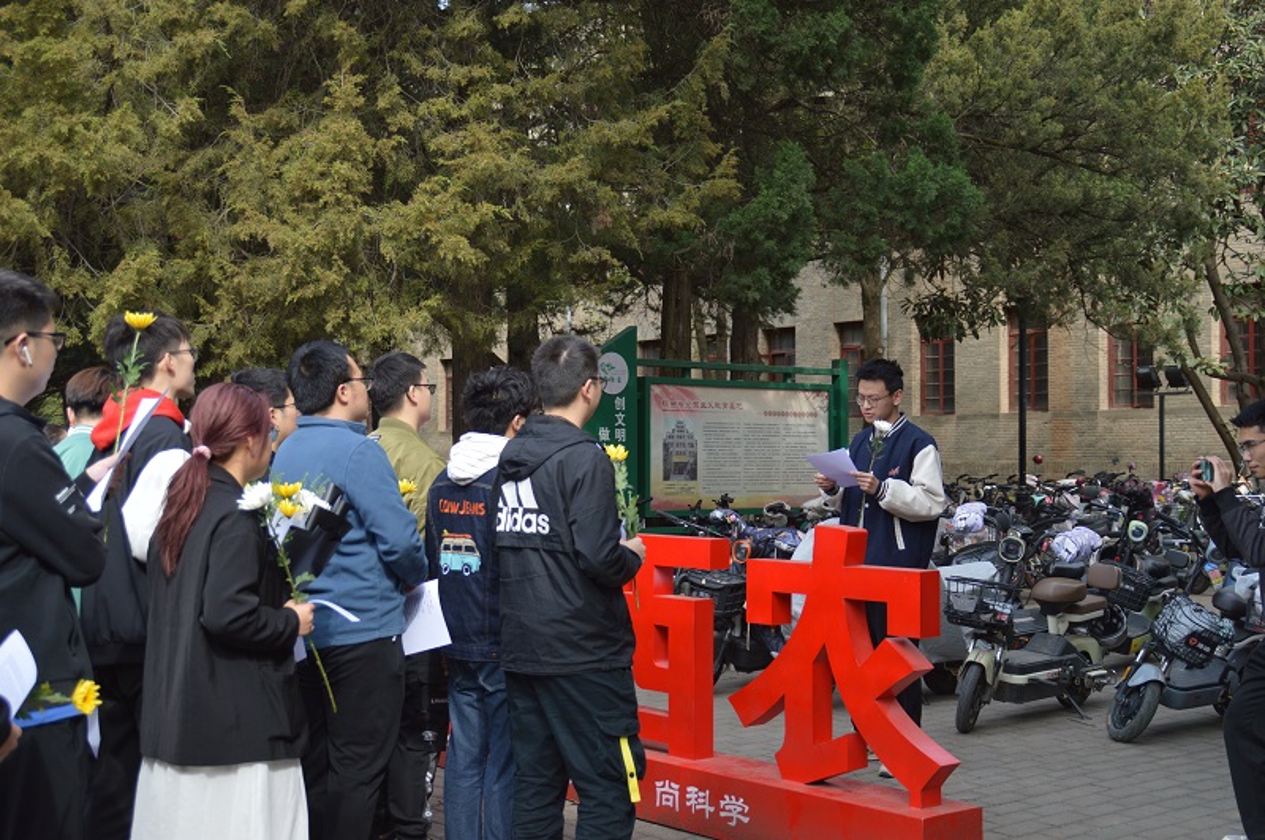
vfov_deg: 28.0
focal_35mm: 48
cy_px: 420
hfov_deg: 41.2
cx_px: 632
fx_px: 1684
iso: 100
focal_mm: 32
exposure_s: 1/200
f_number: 4.2
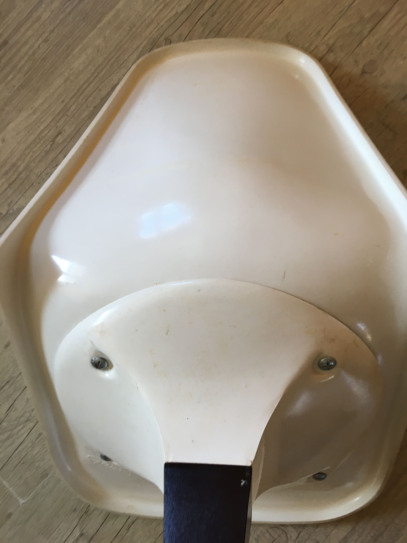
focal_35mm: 29
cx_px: 204
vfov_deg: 61.7
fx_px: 455
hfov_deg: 48.2
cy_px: 272
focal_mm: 4.15
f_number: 2.2
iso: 25
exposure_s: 1/33
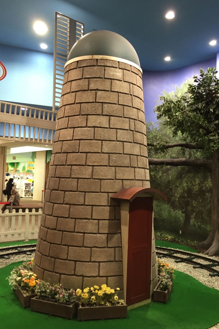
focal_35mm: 33
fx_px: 301
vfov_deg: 57.2
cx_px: 128
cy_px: 169
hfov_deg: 39.8
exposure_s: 1/33
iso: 64
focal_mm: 4.15
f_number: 2.2
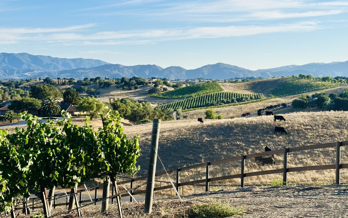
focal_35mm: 55
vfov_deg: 23.6
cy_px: 109
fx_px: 522
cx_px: 184
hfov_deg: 36.9
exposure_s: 1/3155
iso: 64
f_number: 1.78
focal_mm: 6.86
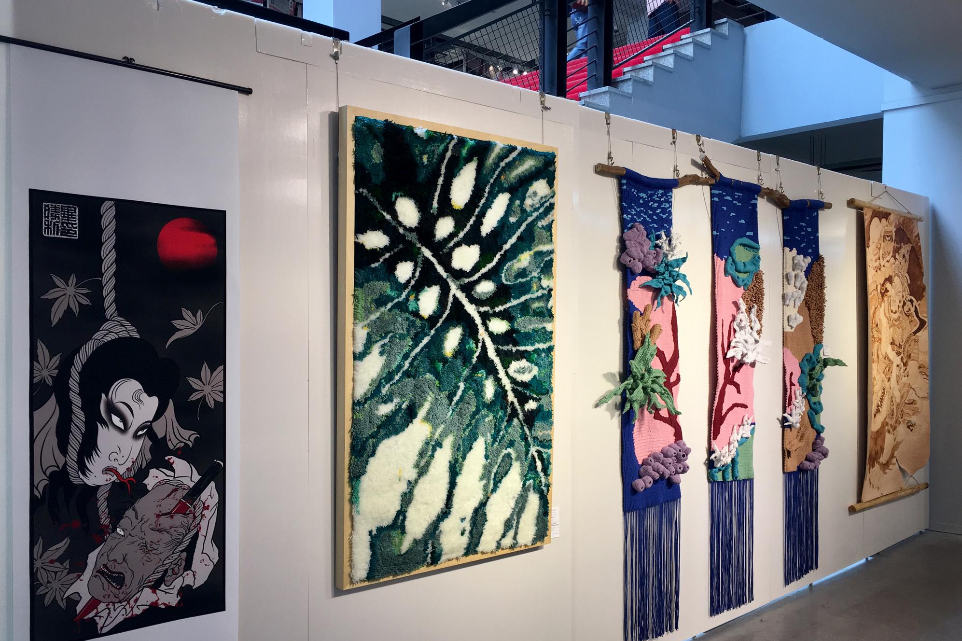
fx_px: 828
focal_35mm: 31
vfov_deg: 42.2
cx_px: 493
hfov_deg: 60.3
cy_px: 359
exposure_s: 1/50
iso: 32
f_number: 2.2
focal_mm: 4.15
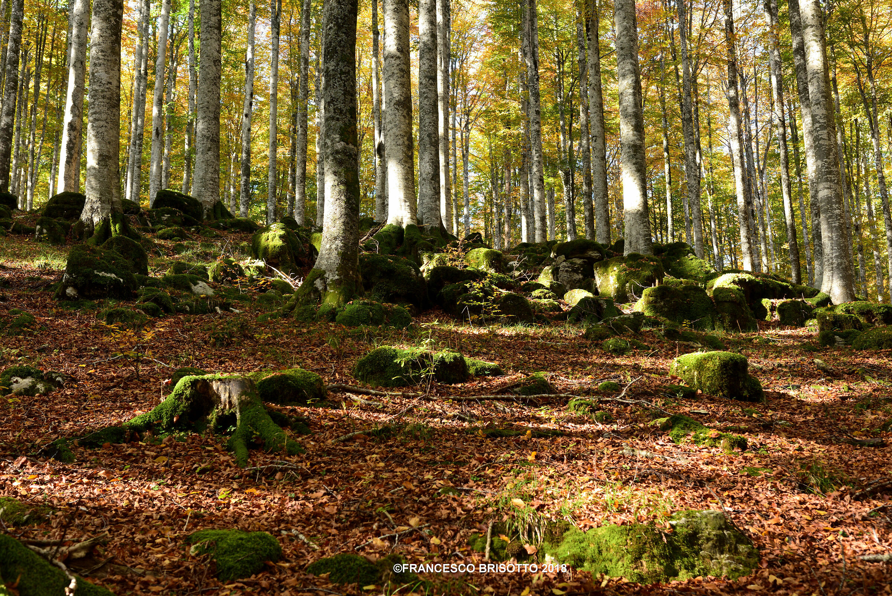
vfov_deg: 28.1
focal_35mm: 48
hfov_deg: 41.1
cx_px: 446
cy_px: 298
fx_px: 1190
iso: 720
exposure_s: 1/50
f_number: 8
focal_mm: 48
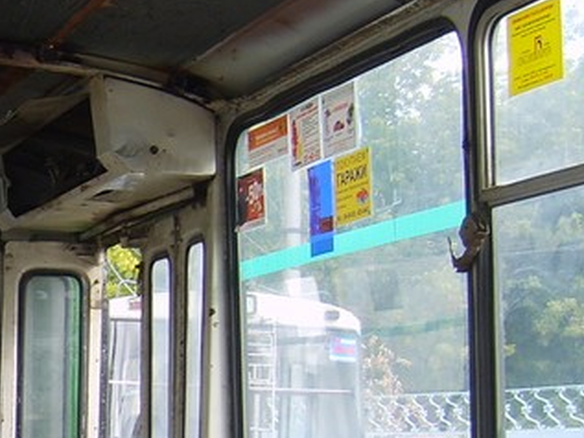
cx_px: -236
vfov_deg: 13.0
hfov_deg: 16.2
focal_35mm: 113
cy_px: 420
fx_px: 1907
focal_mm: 5.8
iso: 50
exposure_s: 1/125
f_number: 2.8
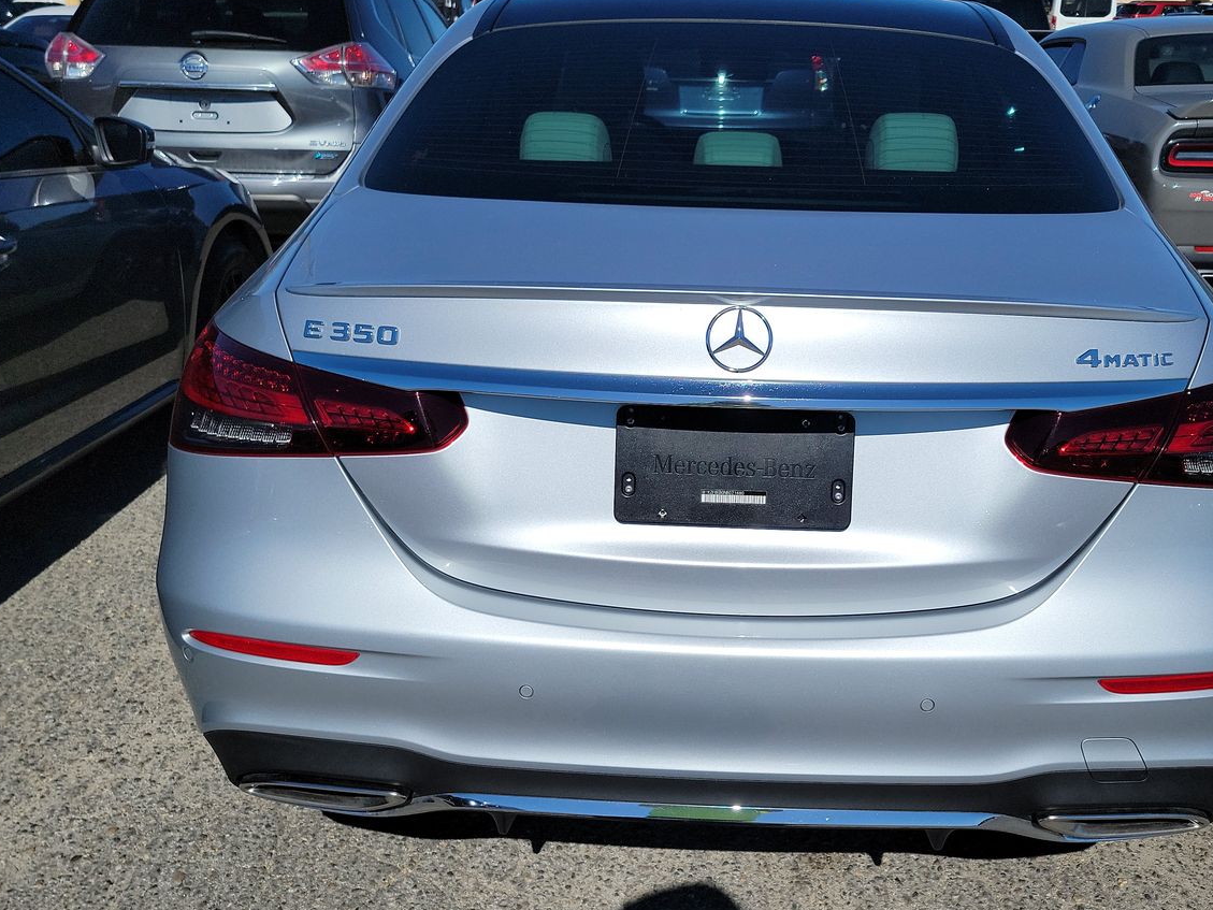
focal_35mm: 34
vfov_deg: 41.8
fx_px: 1192
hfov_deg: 53.7
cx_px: 706
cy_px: 478
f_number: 1.8
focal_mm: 6.7
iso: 50
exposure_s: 1/2270
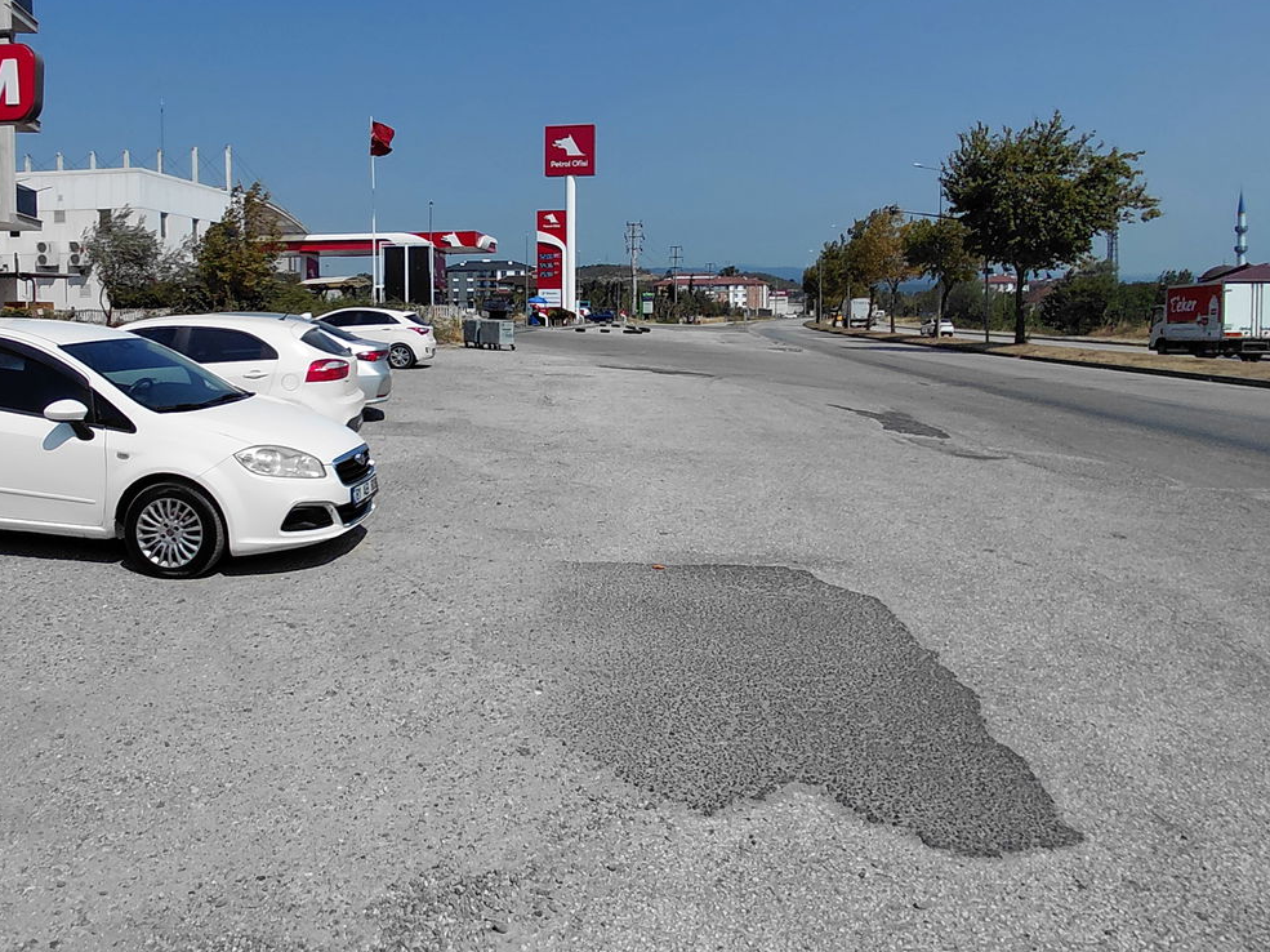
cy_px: 364
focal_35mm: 26
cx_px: 529
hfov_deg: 66.9
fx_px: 954
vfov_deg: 52.5
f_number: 2.2
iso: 40
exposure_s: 1/4819
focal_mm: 1.64
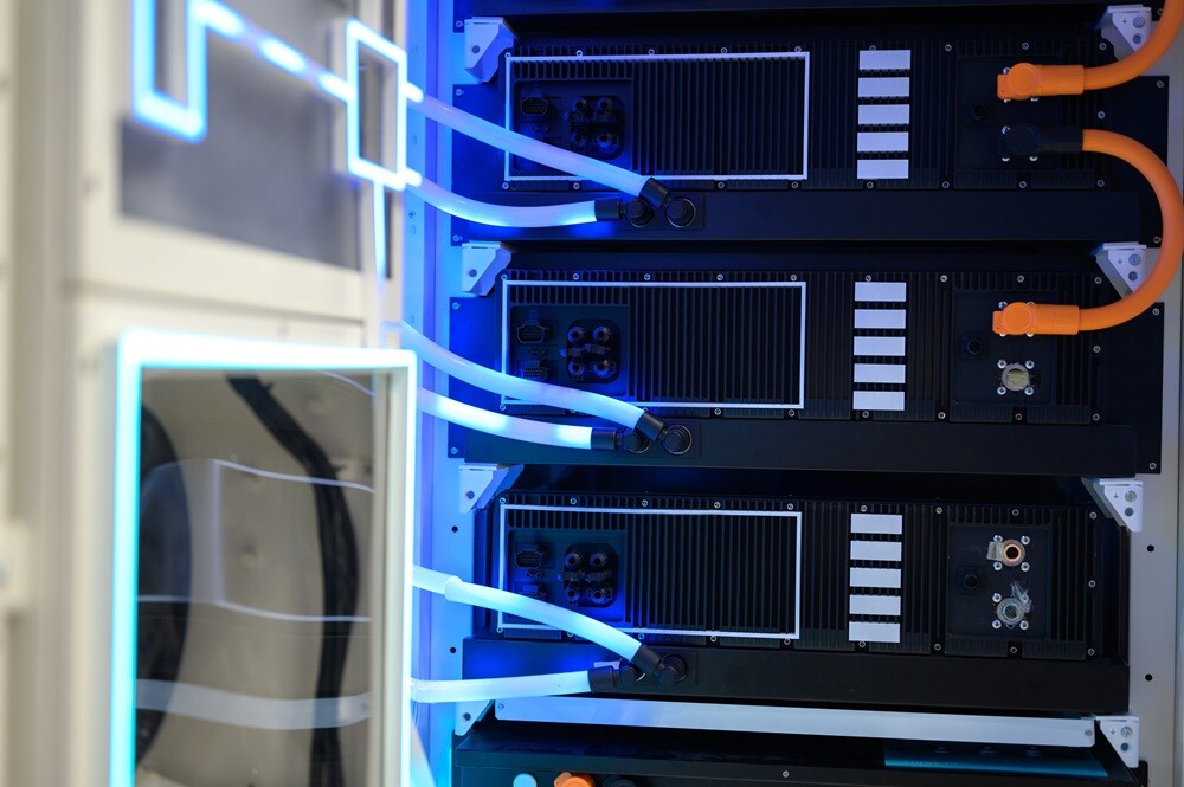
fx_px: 1643
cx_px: 592
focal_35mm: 50
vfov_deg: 26.9
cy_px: 394
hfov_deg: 39.6
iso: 160
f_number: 1.8
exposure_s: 1/200
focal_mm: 50
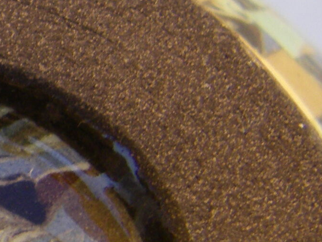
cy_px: 97
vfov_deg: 8.1
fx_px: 1702
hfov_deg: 10.4
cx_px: -166
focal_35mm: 183
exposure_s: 1/50
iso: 100
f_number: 3.5
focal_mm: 6.3
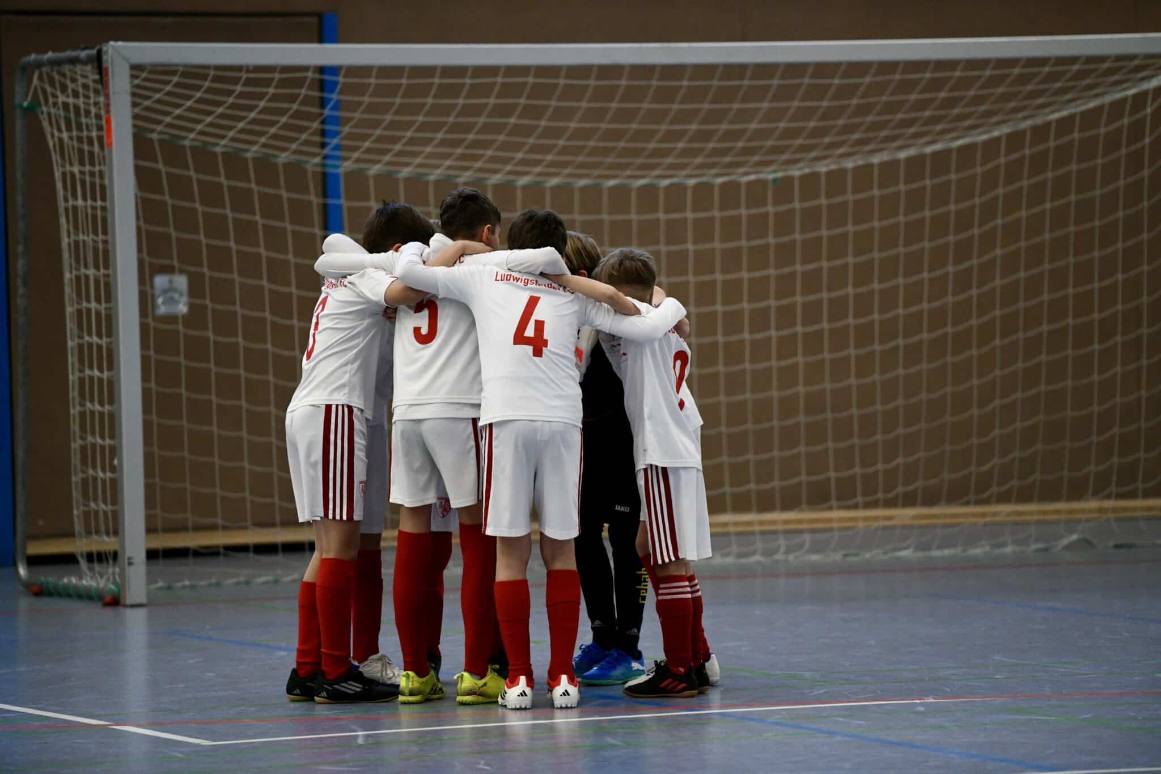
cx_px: 580
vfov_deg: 6.9
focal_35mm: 200
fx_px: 6449
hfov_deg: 10.3
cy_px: 387
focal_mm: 200
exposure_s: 1/1250
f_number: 2.8
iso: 5000
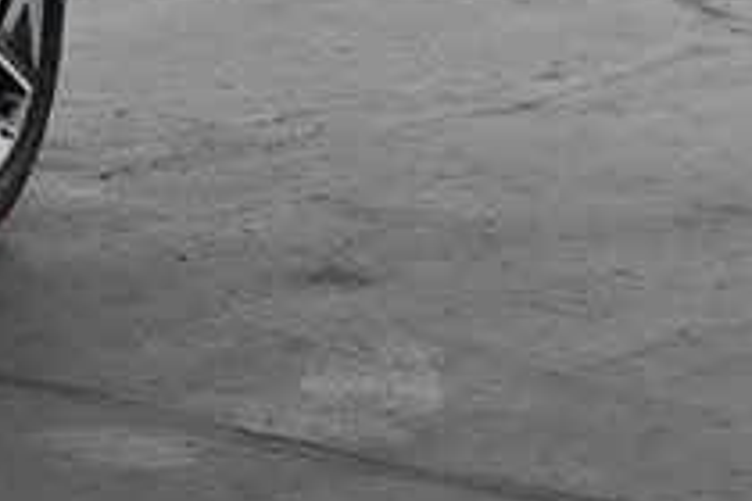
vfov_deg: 8.4
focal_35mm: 161
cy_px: -177
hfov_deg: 10.9
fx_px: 3363
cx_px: -1017
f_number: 5.6
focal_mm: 22
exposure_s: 1/250
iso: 200
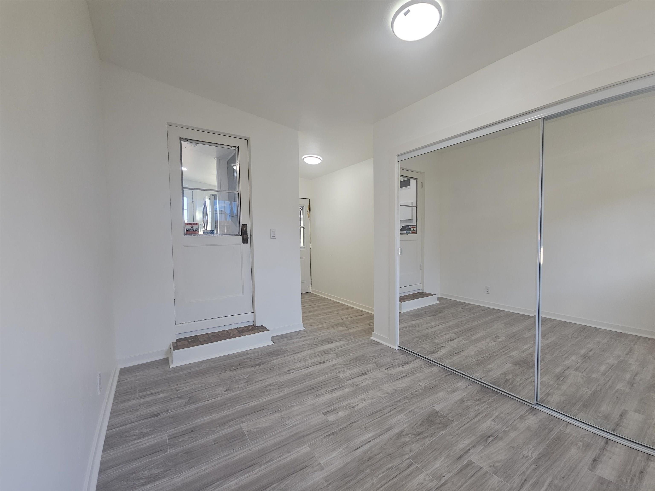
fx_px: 246
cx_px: 328
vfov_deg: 89.9
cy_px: 246
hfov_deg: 106.2
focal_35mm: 13
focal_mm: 2.2
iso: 80
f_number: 2.2
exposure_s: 1/60
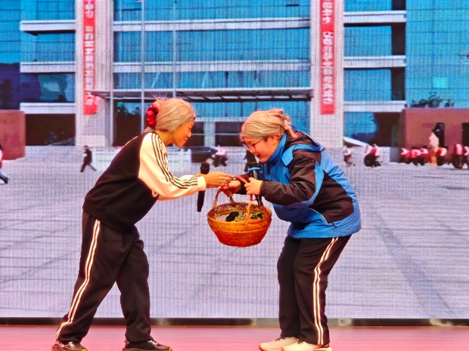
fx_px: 2940
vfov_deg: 6.8
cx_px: 234
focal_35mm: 217
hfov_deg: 9.1
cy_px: 176
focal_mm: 9
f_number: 2
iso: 320
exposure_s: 1/105
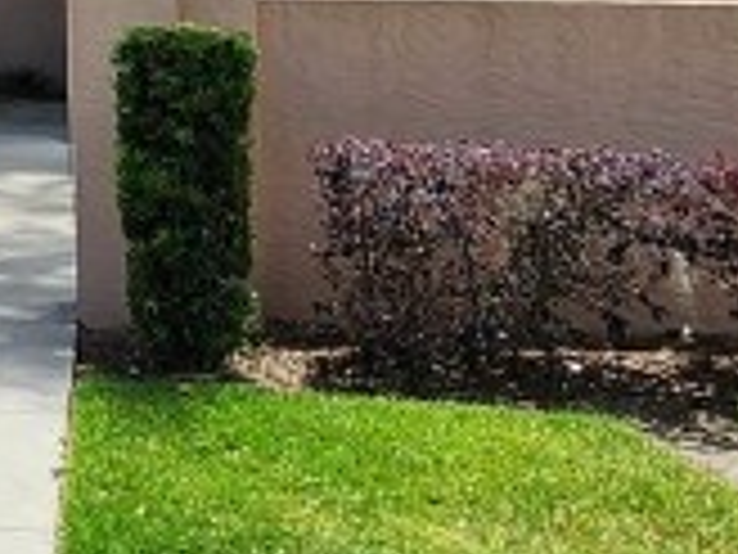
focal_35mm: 81
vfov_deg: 16.6
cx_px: -418
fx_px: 1727
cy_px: -266
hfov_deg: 20.2
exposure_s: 1/2443
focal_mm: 2.2
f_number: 2.2
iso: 50
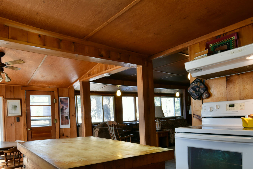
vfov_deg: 50.1
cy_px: 117
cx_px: 120
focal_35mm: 25
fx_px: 176
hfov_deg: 71.4
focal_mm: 14
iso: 800
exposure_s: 1/40
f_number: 9
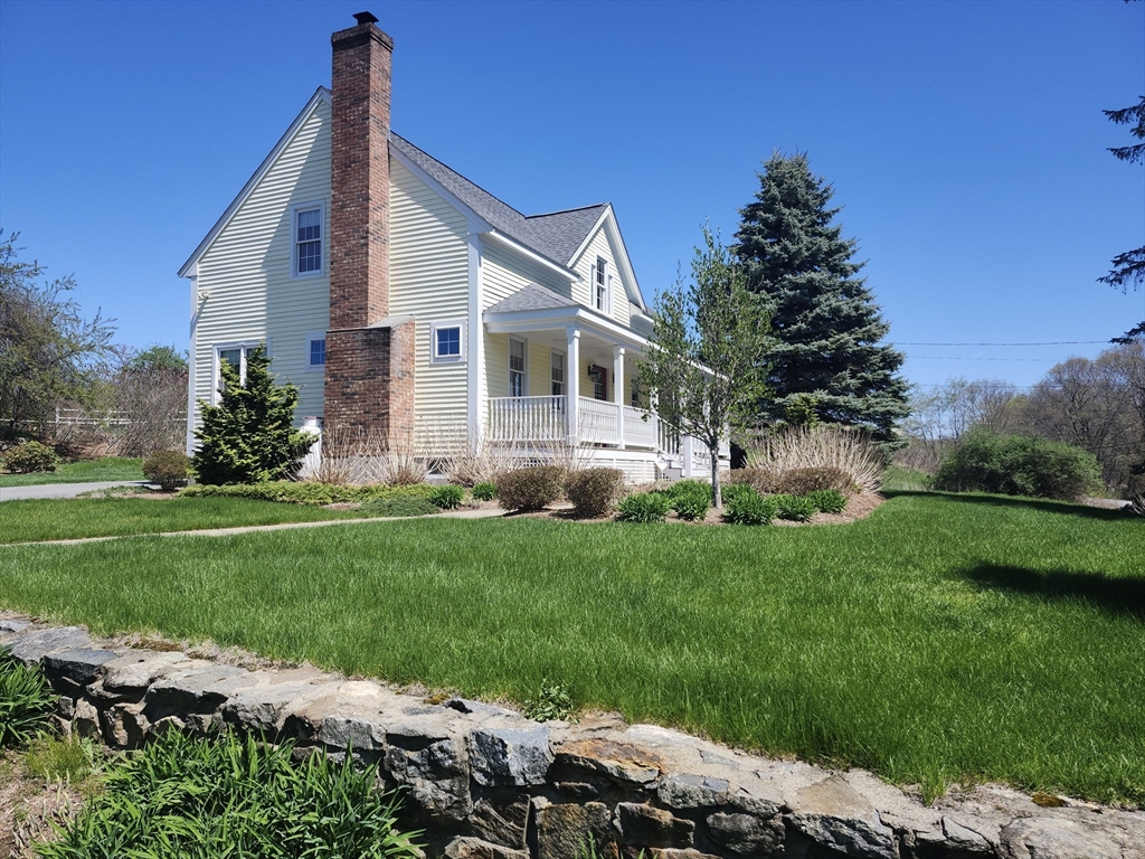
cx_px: 572
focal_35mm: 23
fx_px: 761
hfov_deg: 73.9
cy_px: 430
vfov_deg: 58.9
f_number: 1.8
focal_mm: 5.54
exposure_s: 1/1343
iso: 25
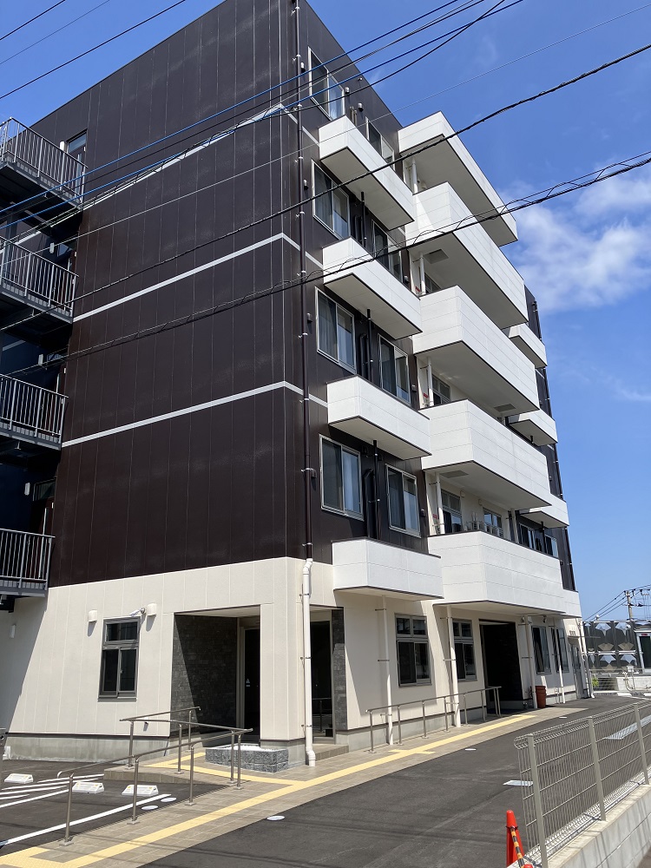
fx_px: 702
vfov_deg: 63.4
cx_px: 326
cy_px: 434
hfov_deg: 49.7
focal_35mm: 28
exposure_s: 1/2024
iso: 32
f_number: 1.8
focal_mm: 3.99
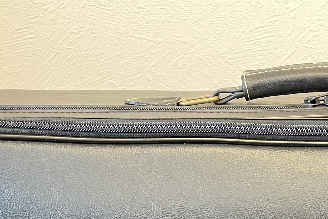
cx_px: 267
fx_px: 674
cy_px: 222
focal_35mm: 74
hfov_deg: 26.8
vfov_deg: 17.9
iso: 250
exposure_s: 1/50
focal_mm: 4.2
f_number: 1.6
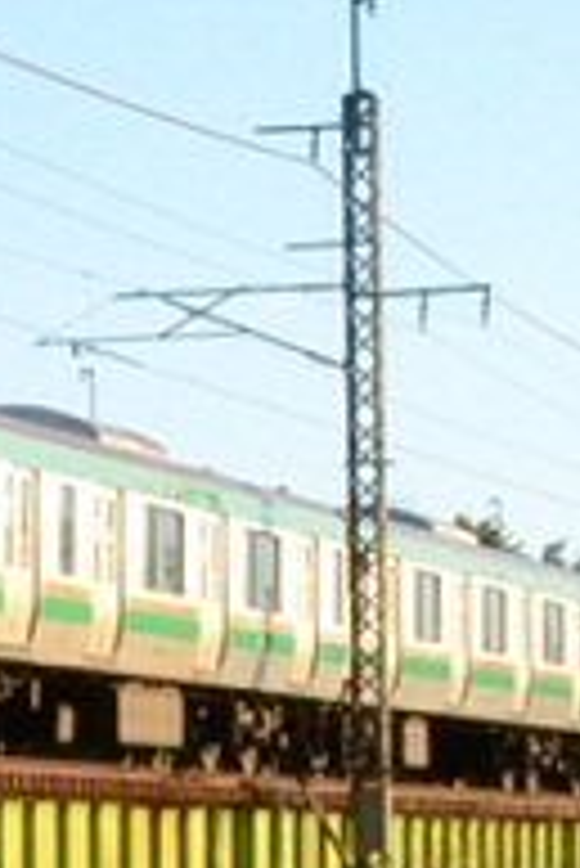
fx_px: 2026
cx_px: 387
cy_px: 598
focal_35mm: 84
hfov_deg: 16.3
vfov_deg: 24.0
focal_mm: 18
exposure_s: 1/640
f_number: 13
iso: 1600
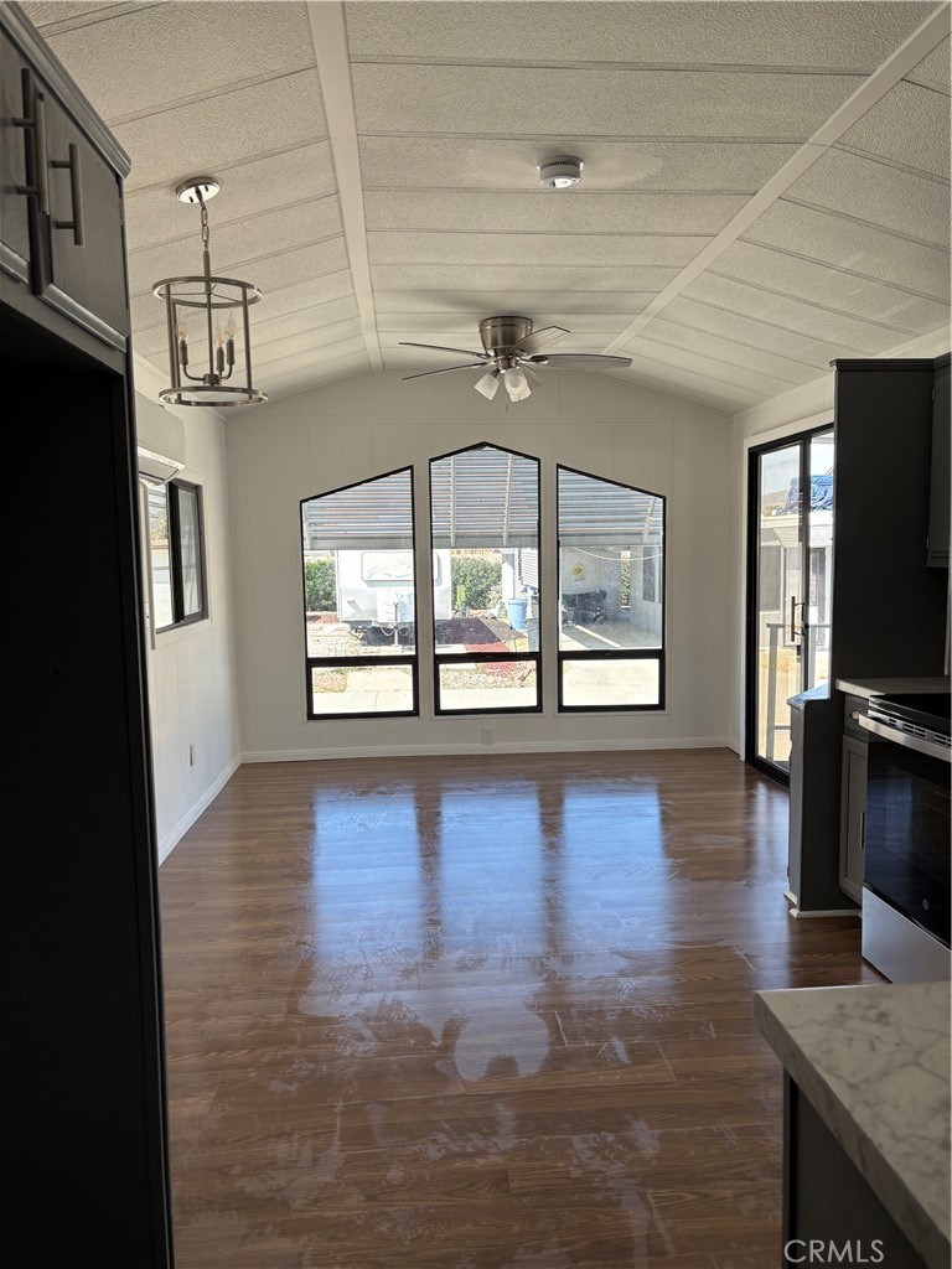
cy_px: 634
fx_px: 953
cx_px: 476
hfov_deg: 53.1
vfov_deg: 67.3
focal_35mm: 26
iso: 40
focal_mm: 5.96
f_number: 1.6
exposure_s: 1/204
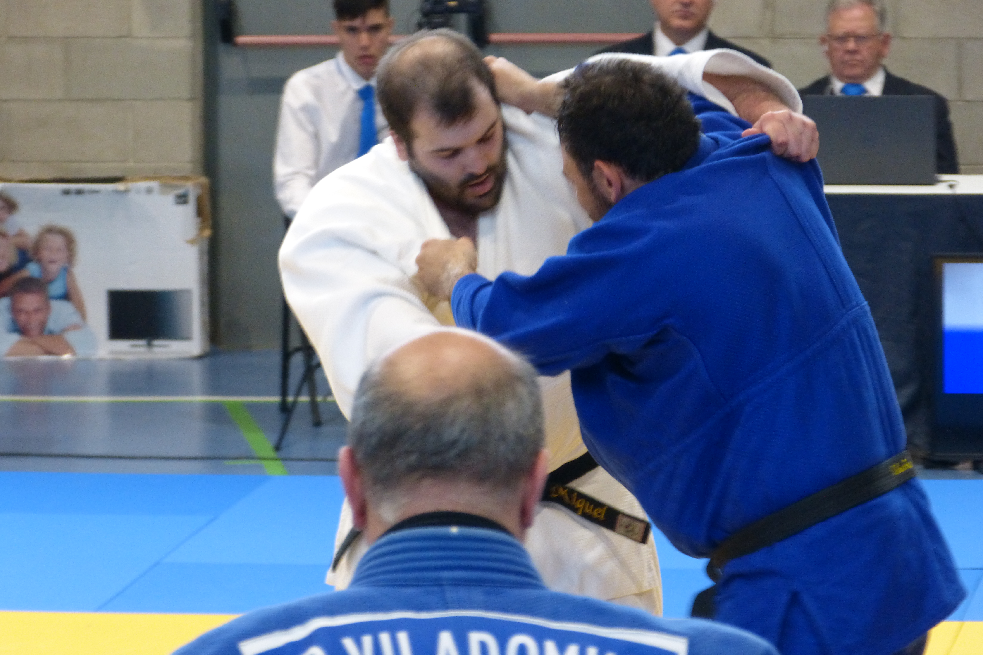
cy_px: 310
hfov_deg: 6.9
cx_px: 501
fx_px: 8164
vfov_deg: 4.6
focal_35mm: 299
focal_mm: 48.8
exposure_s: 1/40
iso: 400
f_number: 4
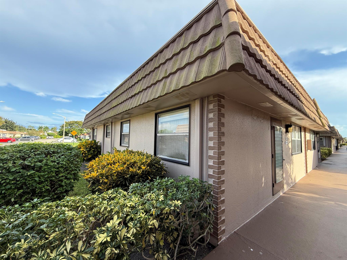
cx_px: 174
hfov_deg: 102.1
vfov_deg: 85.7
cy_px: 130
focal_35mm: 14
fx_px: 140
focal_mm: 2.22
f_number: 2.2
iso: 64
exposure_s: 1/349
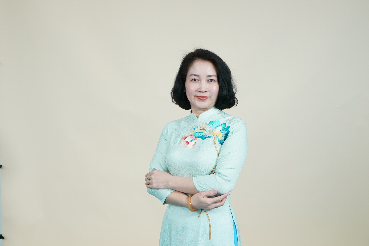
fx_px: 502
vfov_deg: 27.5
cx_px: 184
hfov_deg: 40.3
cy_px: 123
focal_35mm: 49
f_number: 4
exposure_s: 1/125
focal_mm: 33
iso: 500
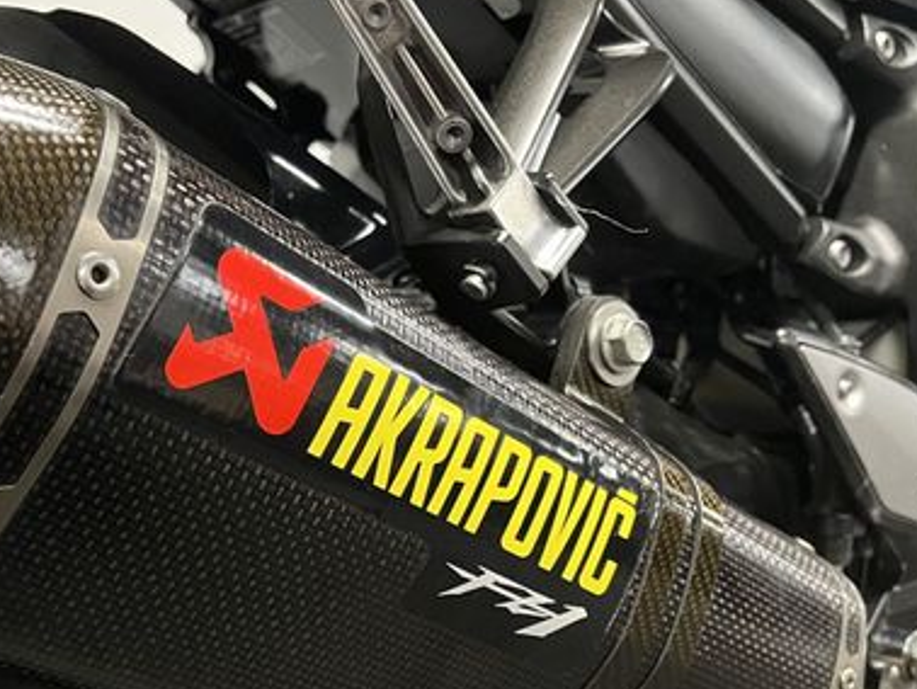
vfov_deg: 32.6
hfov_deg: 42.4
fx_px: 1166
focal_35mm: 44
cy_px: 473
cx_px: 311
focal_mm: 5.1
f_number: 1.6
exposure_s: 1/33
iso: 500
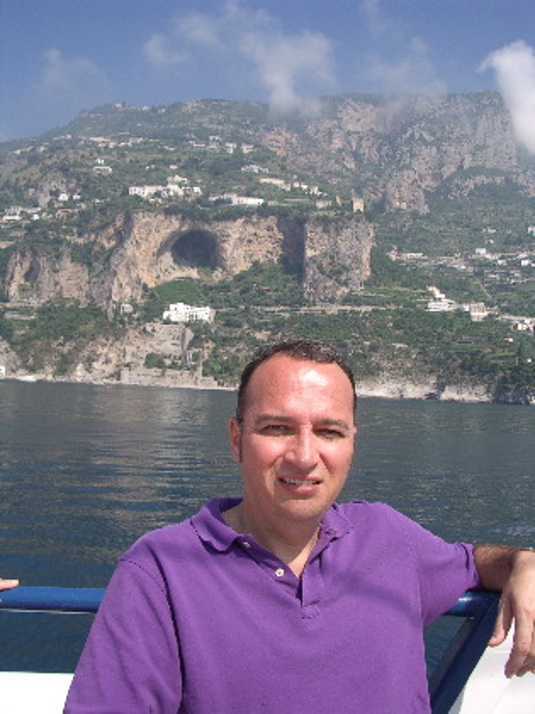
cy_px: 357
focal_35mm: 35
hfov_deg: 40.7
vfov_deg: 52.6
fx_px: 721
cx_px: 268
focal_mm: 5.8
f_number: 4.3
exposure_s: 1/500
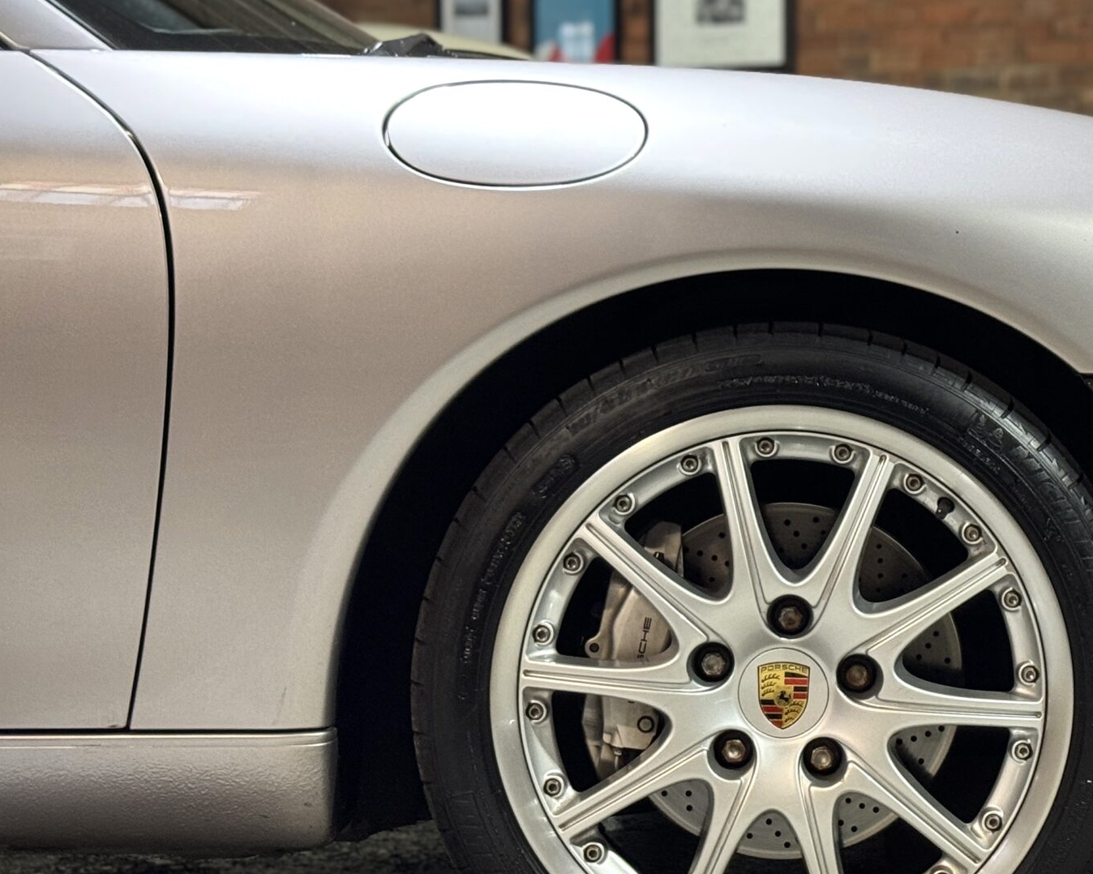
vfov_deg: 17.3
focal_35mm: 89
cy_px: 382
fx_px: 2879
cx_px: 905
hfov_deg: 21.2
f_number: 1.78
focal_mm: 6.76
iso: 250
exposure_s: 1/33
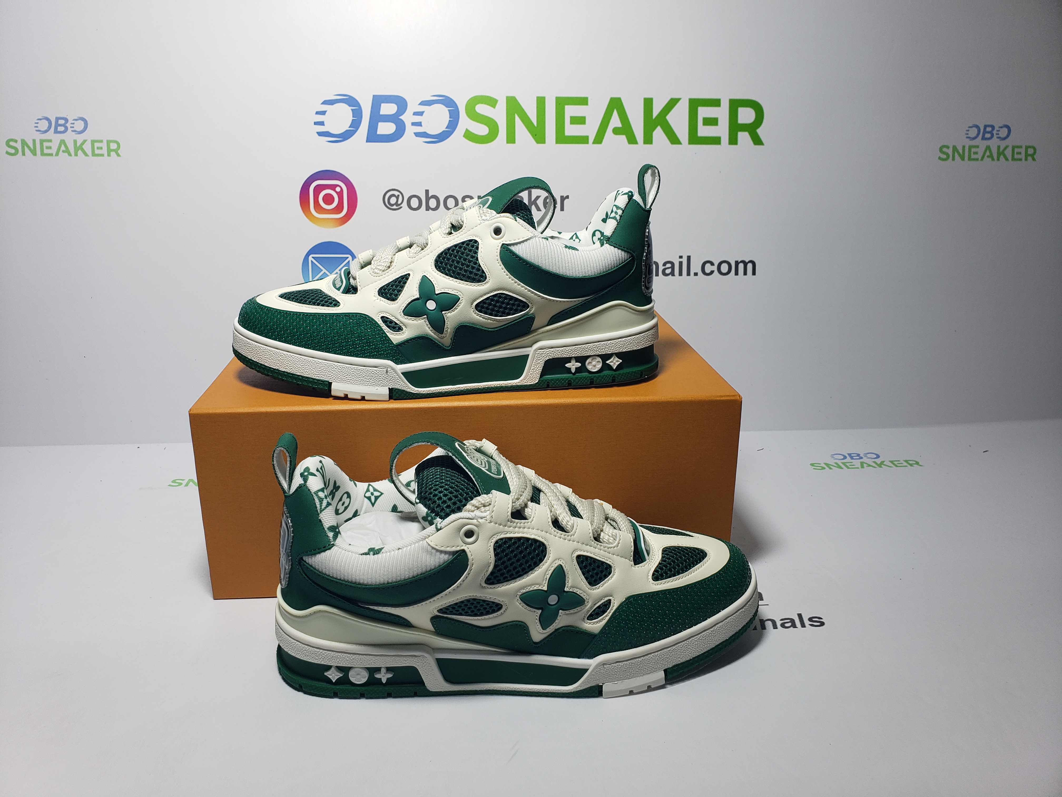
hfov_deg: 67.3
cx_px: 531
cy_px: 398
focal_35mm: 26
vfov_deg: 53.1
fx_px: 798
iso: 50
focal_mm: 4.3
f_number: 2.4
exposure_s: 1/226
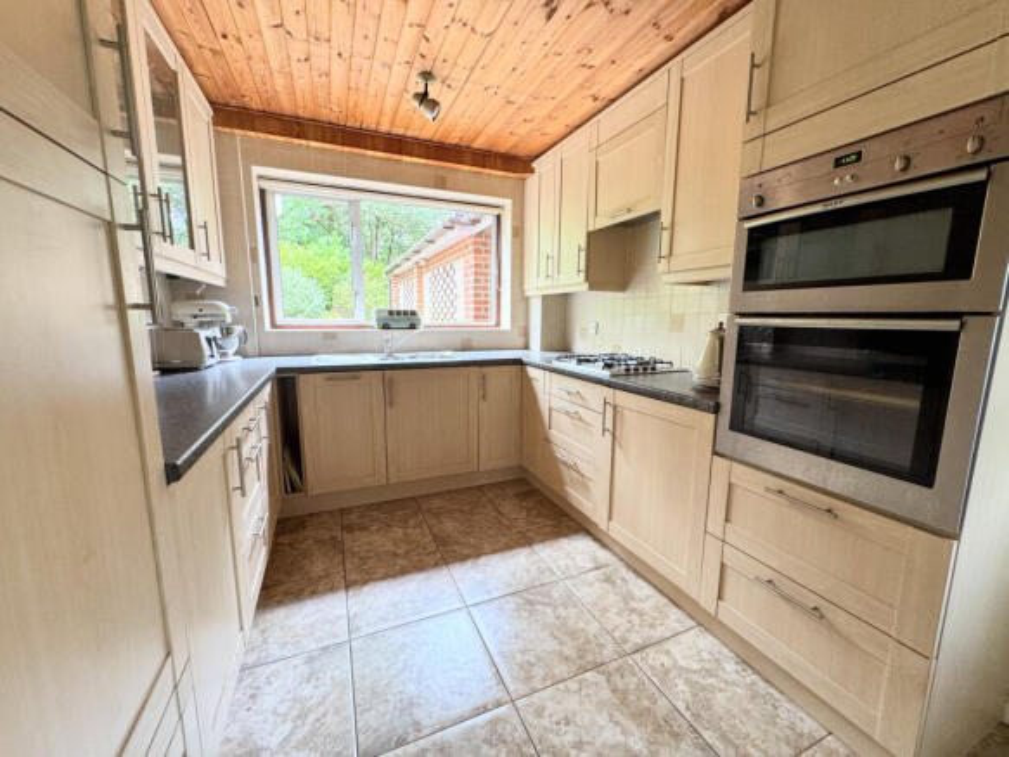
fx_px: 408
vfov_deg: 85.7
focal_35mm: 14
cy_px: 378
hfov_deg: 102.1
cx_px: 504
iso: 200
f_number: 2.2
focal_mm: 2.22
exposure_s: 1/99
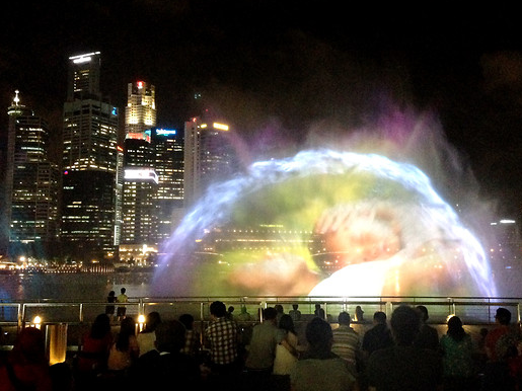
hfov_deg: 45.6
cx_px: 300
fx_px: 618
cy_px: 197
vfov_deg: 35.1
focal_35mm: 41
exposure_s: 1/15
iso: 500
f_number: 2.4
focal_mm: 4.12
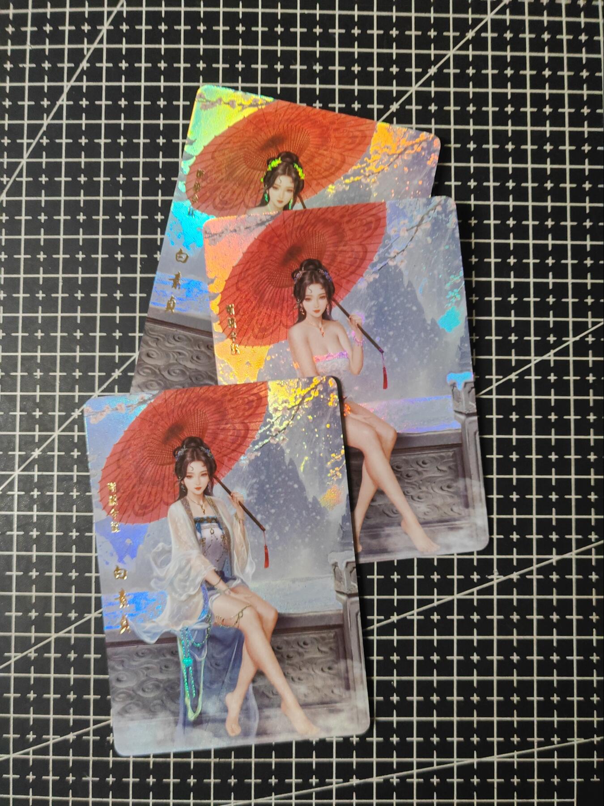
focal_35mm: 27
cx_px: 302
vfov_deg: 65.3
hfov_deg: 51.4
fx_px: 628
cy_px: 403
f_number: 1.9
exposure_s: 1/50
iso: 1250
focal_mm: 5.52
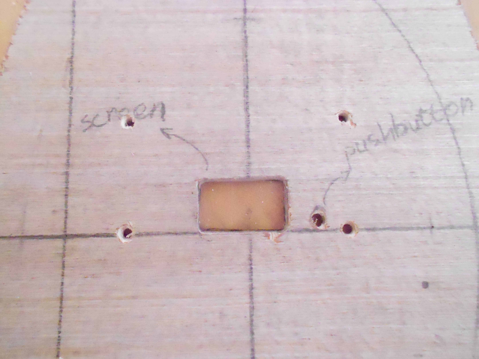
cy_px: 180
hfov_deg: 67.3
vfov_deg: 53.1
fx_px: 360
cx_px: 240
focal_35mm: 26
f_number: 3.2
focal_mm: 4.6
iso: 3200
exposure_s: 1/60
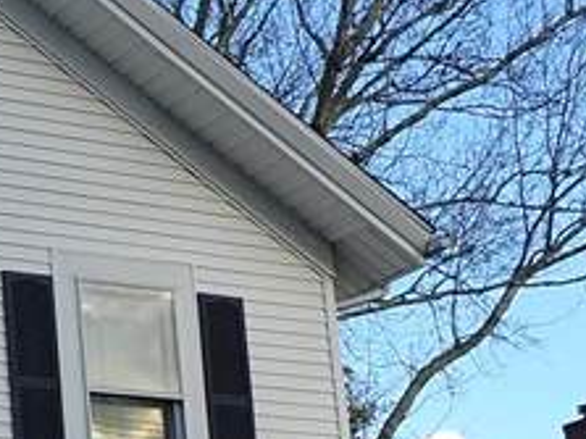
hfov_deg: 15.8
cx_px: -292
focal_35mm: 115
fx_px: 1946
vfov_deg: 12.4
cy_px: 602
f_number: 2.8
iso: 100
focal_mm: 4.5
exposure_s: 1/500
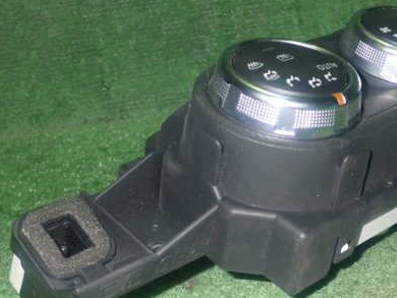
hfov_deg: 30.1
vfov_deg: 23.2
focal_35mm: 63
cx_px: 304
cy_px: 189
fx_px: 723
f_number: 8
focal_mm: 7.31
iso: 800
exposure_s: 1/40
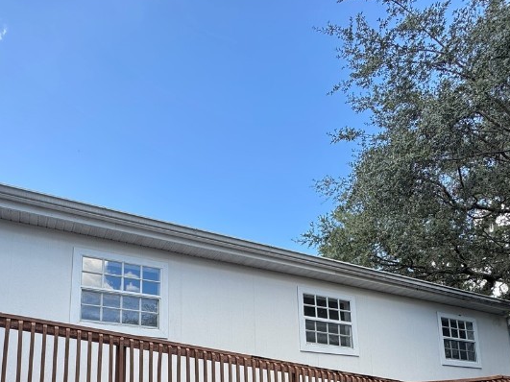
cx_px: 199
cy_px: 357
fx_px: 398
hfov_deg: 64.6
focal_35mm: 27
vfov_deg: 45.5
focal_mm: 2.22
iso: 40
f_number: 2.2
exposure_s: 1/261
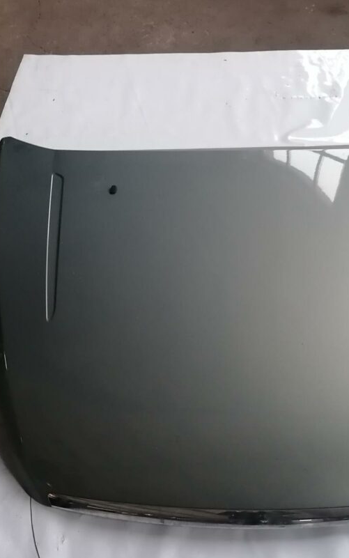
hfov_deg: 25.8
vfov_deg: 40.2
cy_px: 320
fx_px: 761
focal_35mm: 50
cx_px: 222
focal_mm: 4.75
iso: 640
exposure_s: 1/16.7
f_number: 1.8
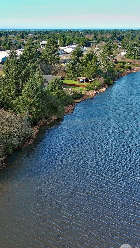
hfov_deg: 21.3
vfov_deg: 39.8
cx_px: -32
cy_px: 118
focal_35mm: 52
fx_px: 343
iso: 100
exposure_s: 1/633
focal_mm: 10.57
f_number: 2.8
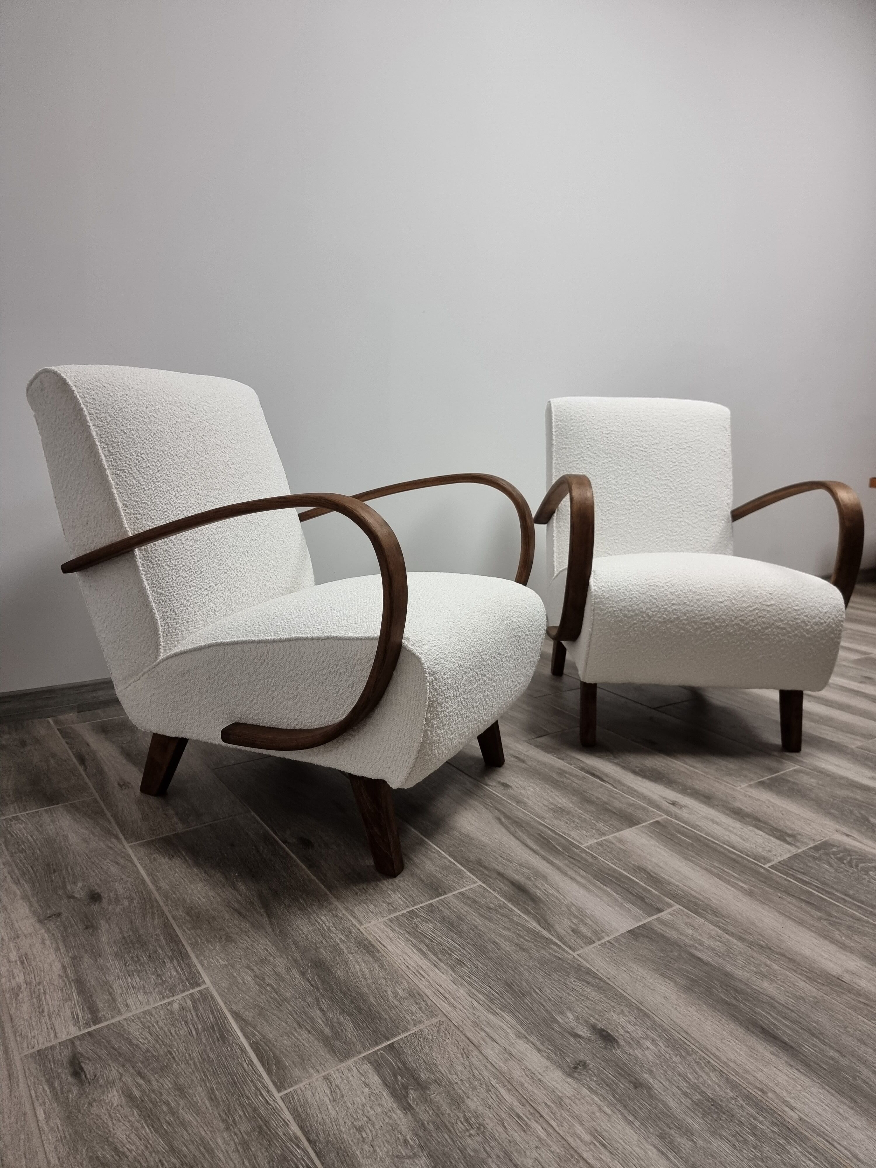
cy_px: 584
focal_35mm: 24
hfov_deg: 56.8
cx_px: 438
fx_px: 810
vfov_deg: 71.6
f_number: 1.8
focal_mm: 6.7
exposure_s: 1/100
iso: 250
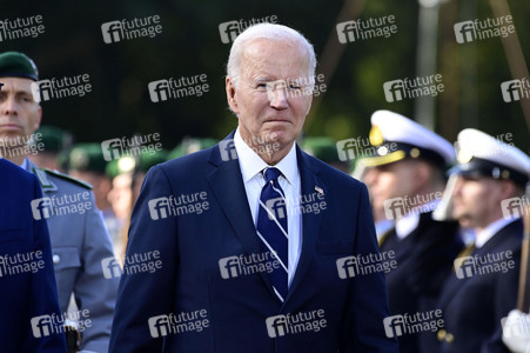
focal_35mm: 500
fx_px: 7356
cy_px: 176
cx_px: 265
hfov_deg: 4.1
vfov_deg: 2.7
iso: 2000
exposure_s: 1/800
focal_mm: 500
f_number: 8
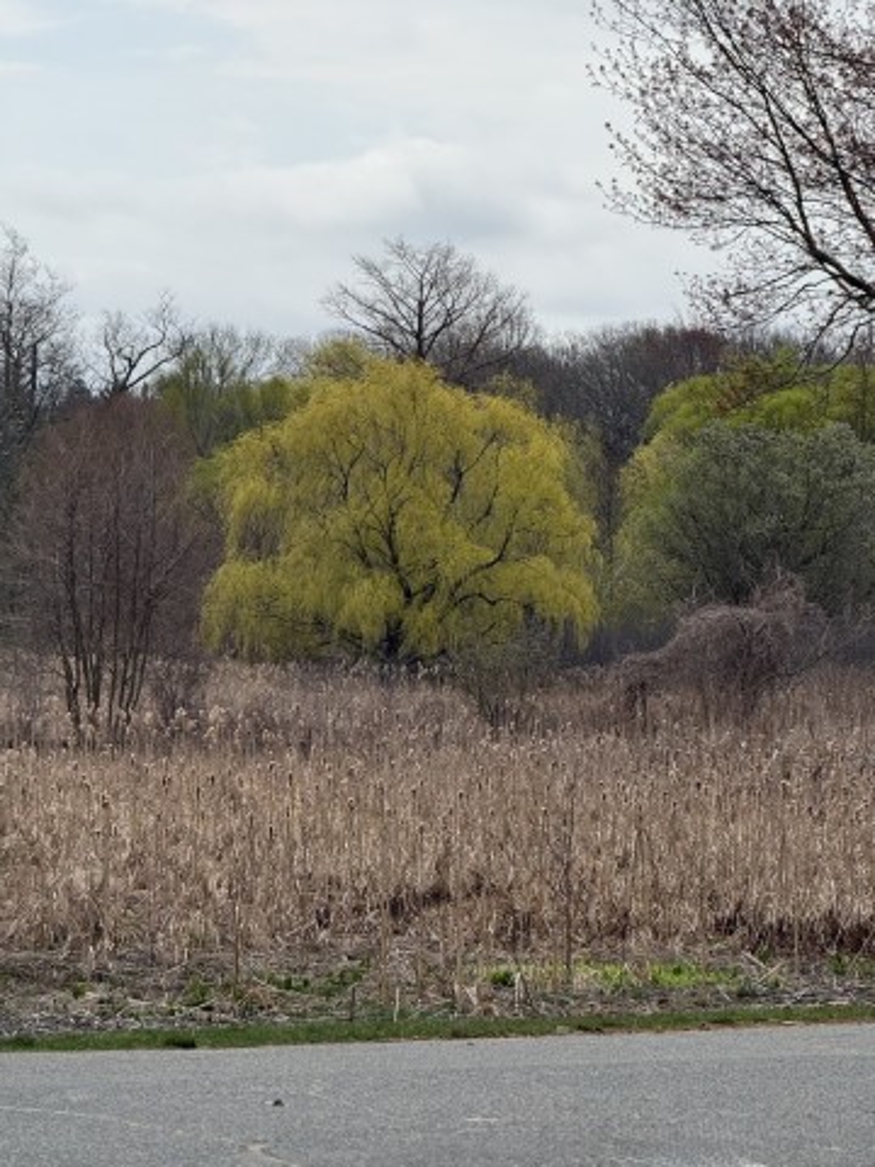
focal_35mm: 120
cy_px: 584
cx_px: 438
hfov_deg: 12.3
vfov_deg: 16.4
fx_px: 4044
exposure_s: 1/2817
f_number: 2.8
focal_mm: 15.66
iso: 64
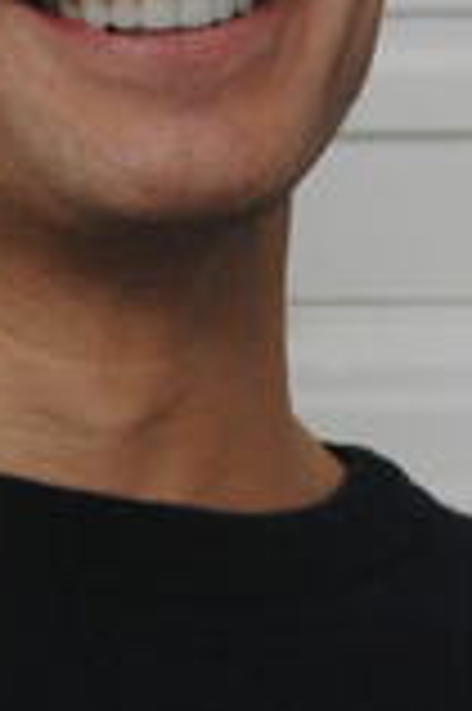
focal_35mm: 551
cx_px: 36
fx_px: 10865
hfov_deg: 2.5
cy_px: -90
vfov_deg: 3.7
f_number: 11
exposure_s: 1/320
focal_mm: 145
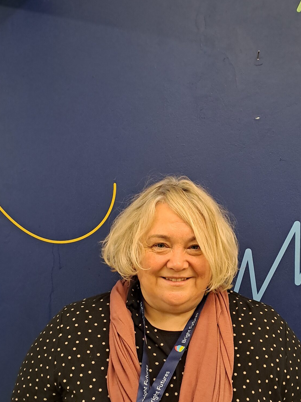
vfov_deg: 43.5
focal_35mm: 43
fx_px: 499
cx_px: 191
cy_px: 253
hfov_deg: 33.4
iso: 320
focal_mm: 4.65
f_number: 1.8
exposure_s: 1/33
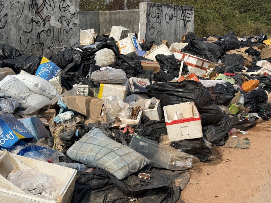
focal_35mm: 48
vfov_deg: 30.3
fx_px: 376
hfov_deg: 39.7
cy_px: 102
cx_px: 136
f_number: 1.78
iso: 64
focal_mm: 6.76
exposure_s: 1/7143
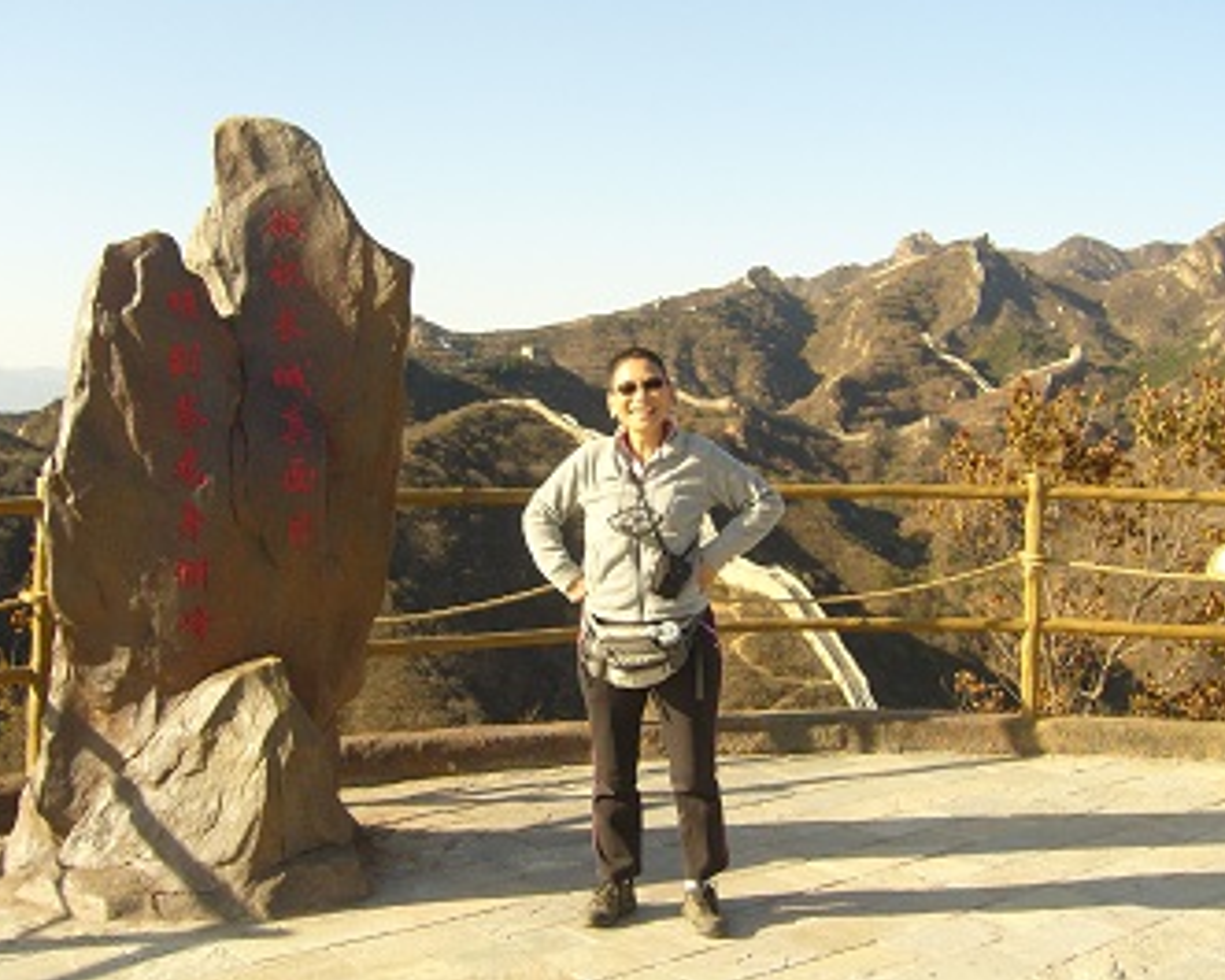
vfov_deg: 40.1
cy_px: 486
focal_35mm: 37
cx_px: 605
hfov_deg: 49.1
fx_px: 1342
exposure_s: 1/160
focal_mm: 5.8
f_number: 5.6
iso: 80
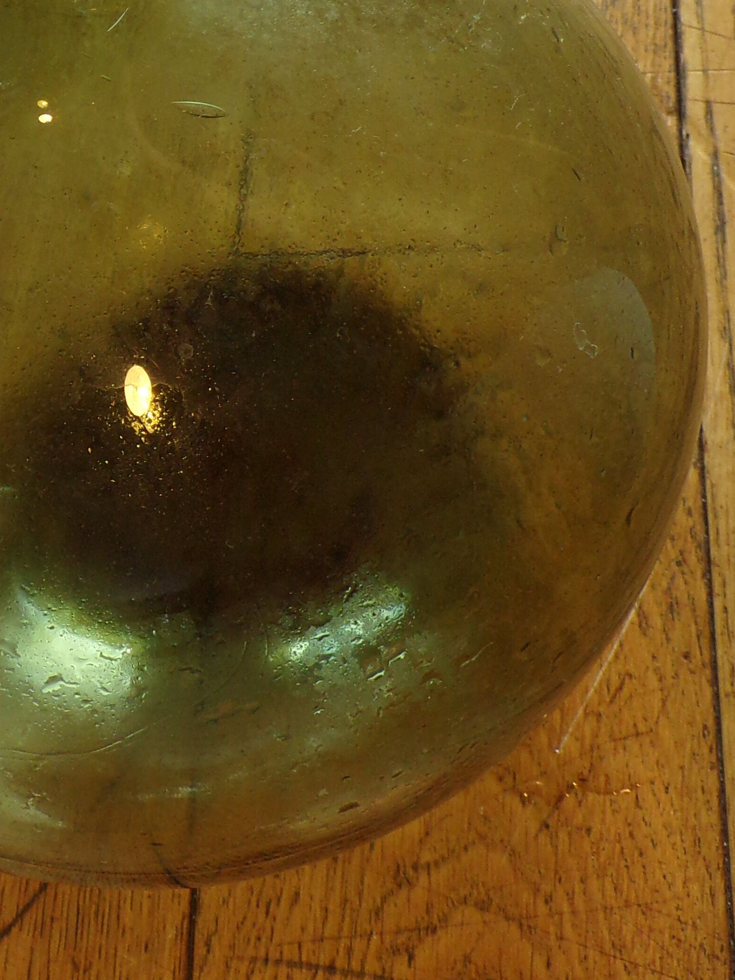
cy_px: 110
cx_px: 156
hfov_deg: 23.3
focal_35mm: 62
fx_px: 1755
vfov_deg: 30.0
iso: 178
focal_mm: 5
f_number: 3.1
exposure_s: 1/34
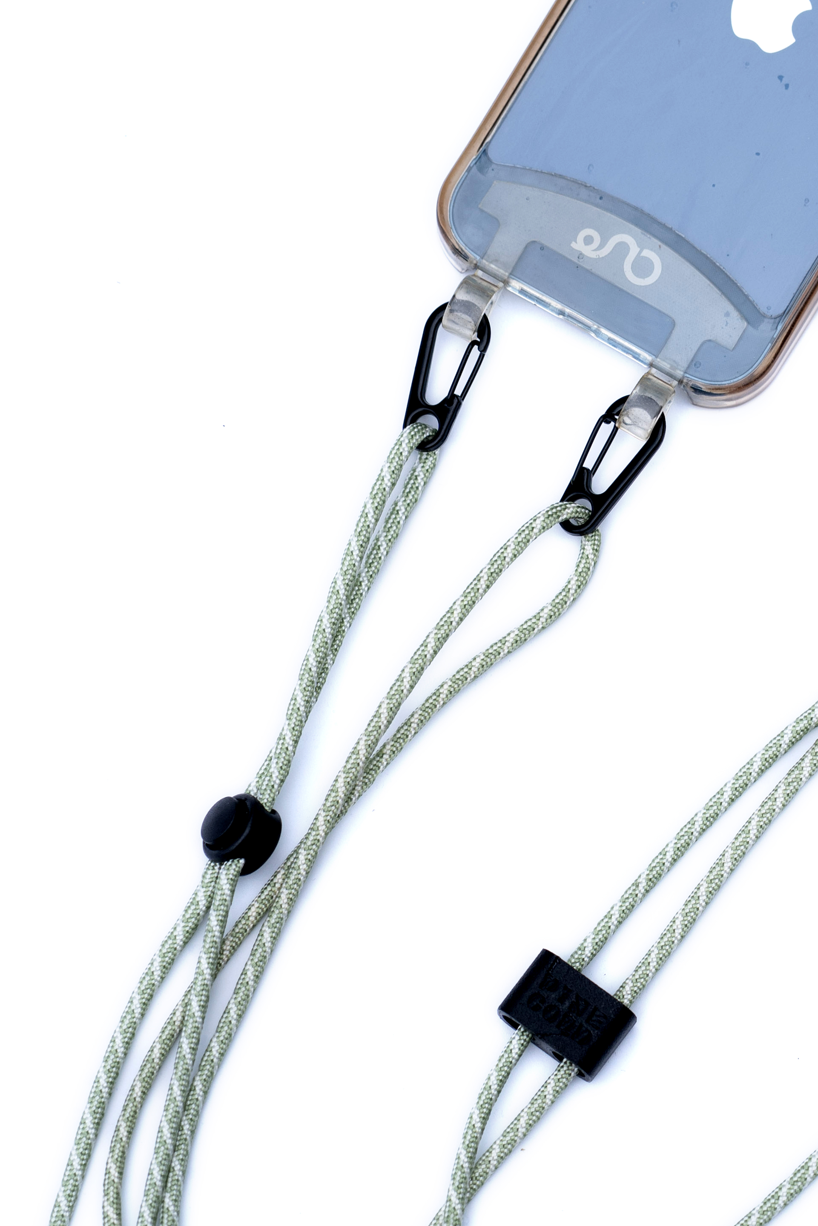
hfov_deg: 7.7
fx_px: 6032
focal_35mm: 177
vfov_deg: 11.6
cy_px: 677
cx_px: 770
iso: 200
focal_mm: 85
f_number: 5.6
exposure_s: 1/250
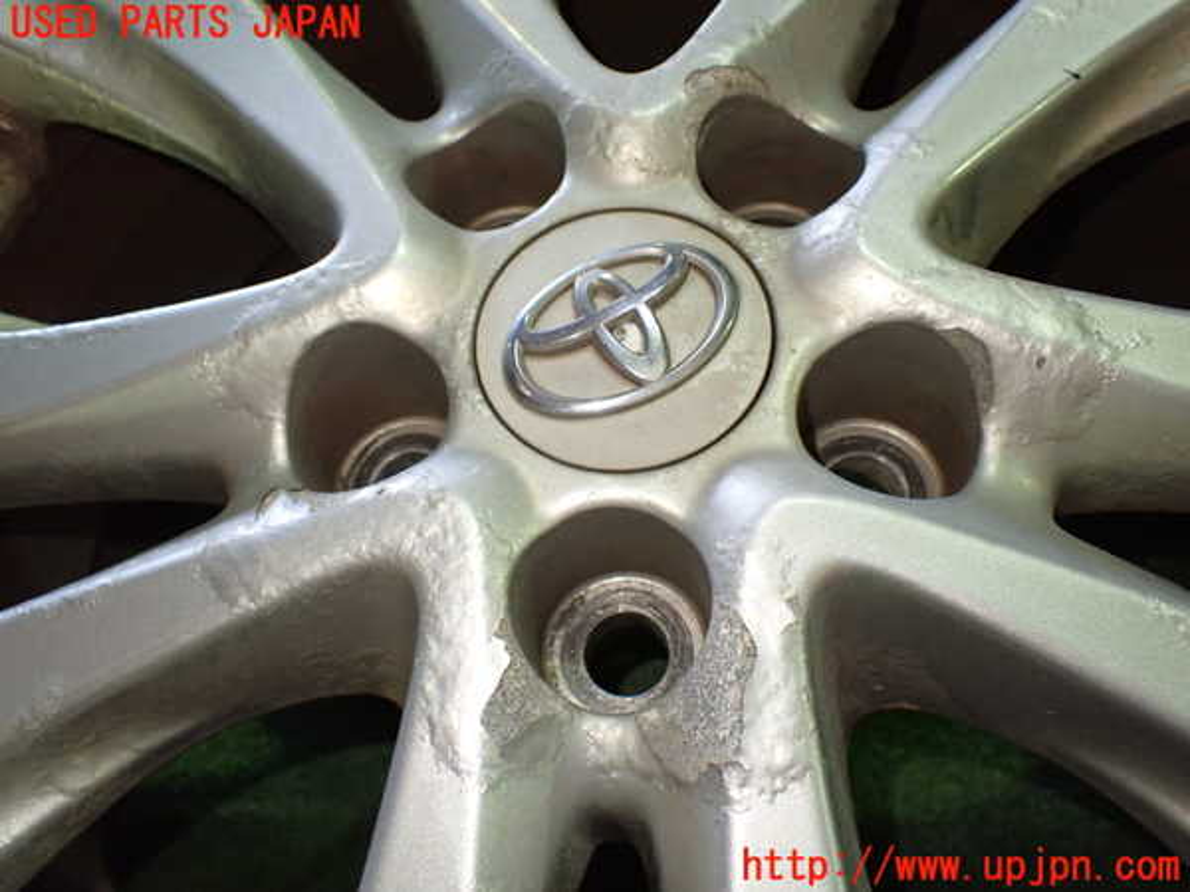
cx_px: 595
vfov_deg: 46.8
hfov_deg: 60.0
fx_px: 1031
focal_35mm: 30
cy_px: 446
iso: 800
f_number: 2.3
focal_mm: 5.4
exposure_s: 1/125
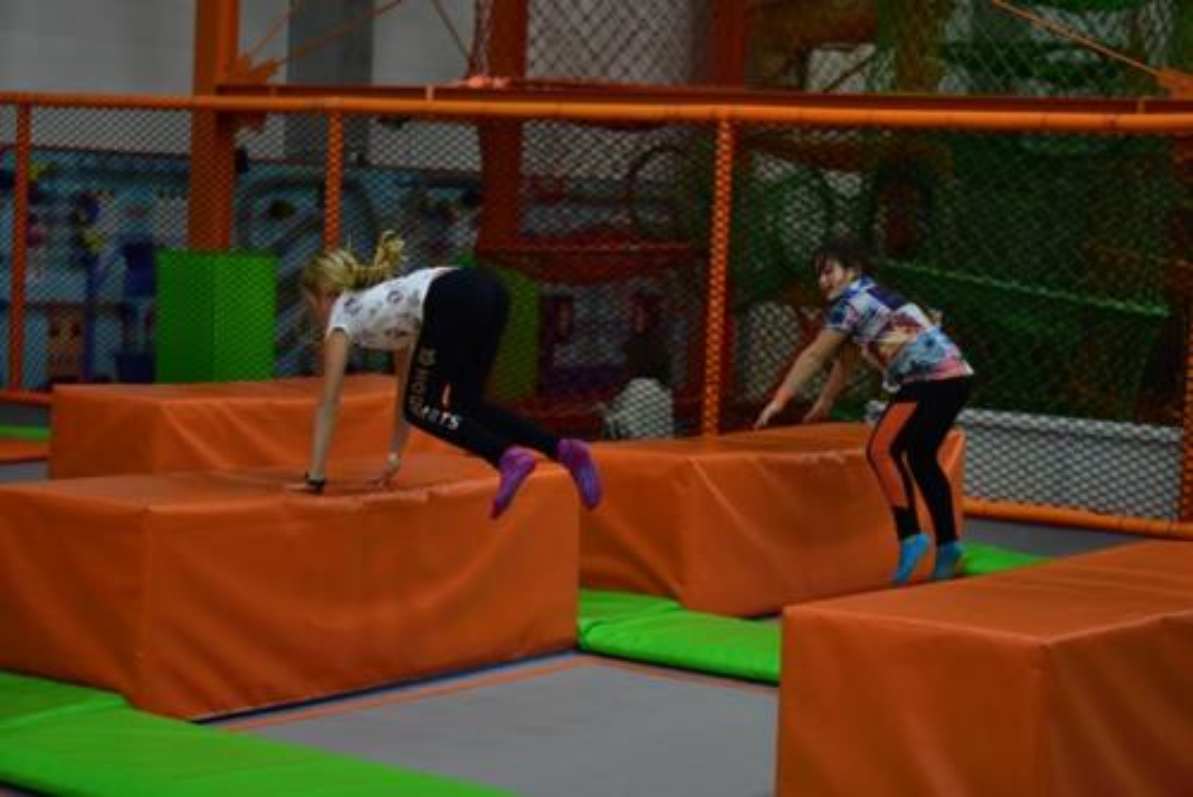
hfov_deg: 27.0
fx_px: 2487
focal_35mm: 75
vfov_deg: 18.2
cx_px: 596
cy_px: 398
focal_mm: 50
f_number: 1.8
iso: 1250
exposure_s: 1/500
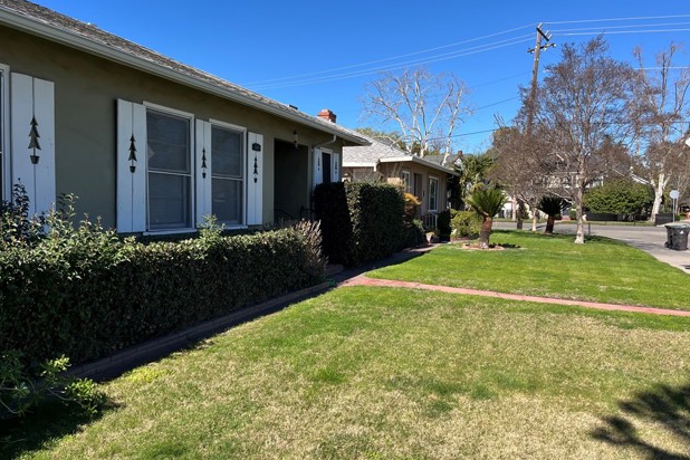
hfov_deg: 65.5
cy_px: 231
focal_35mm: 28
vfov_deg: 46.4
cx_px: 346
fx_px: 537
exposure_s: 1/2179
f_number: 1.6
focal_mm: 5.1
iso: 50
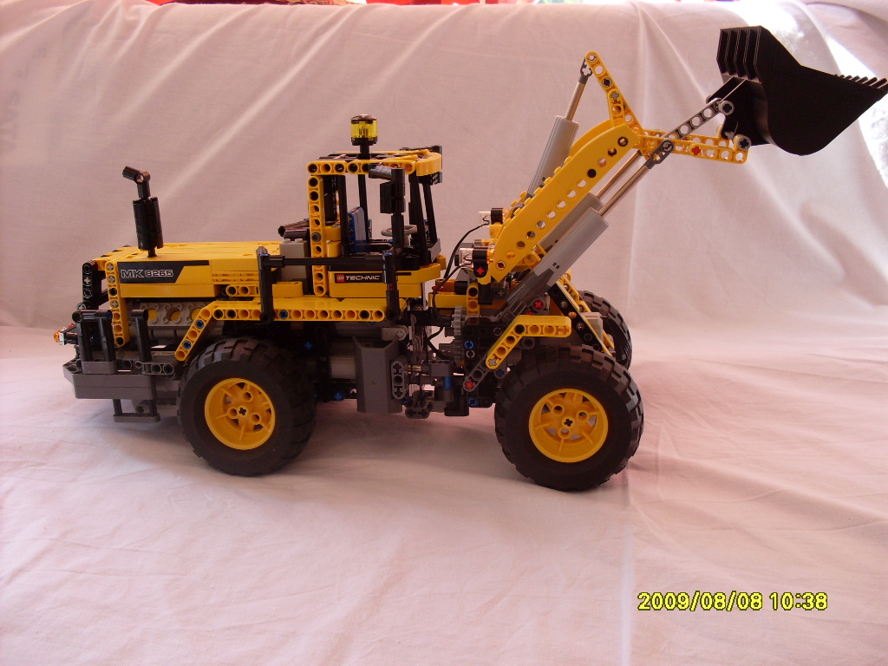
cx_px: 444
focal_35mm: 38
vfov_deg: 37.7
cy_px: 333
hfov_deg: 49.0
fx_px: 975
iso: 80
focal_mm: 6.3
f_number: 2.8
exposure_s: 1/90
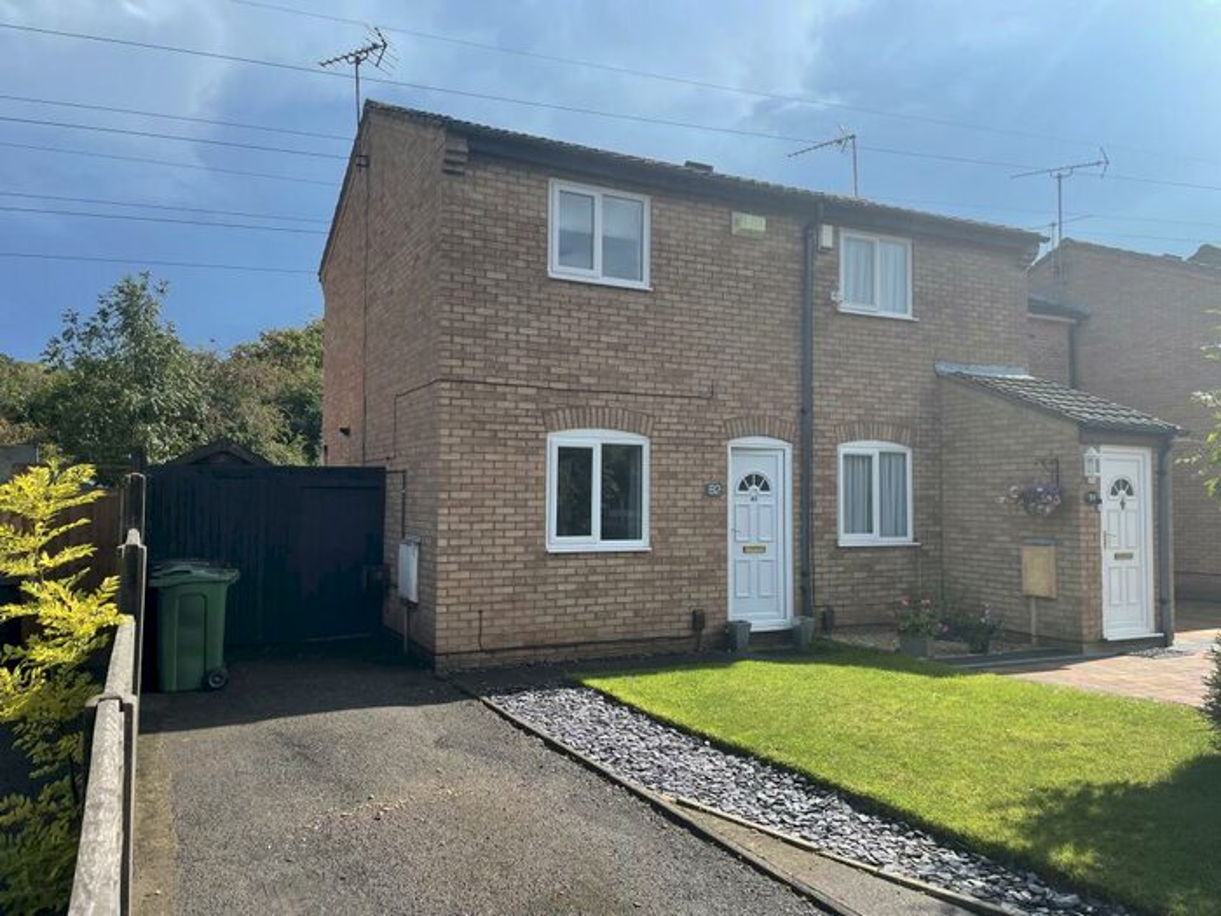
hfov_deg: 67.3
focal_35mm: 26
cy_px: 458
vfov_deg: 53.1
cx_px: 610
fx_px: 917
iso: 32
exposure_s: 1/2681
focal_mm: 4.2
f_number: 1.6
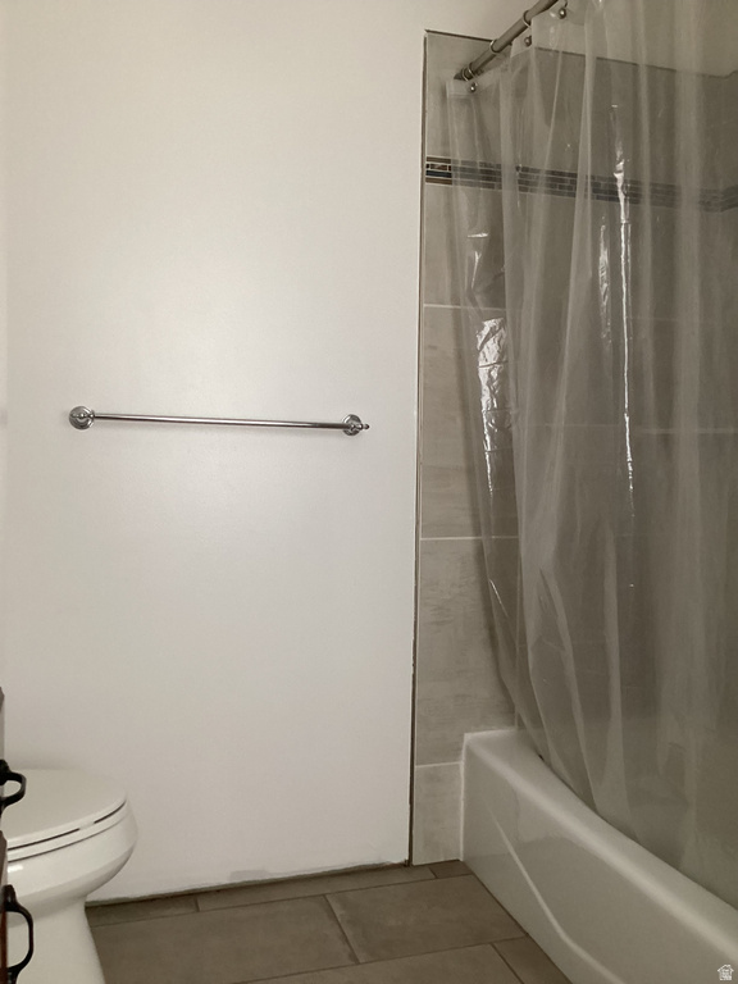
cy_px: 492
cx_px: 369
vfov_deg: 58.4
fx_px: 881
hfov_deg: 45.4
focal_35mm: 31
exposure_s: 1/40
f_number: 2.4
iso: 250
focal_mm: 3.3
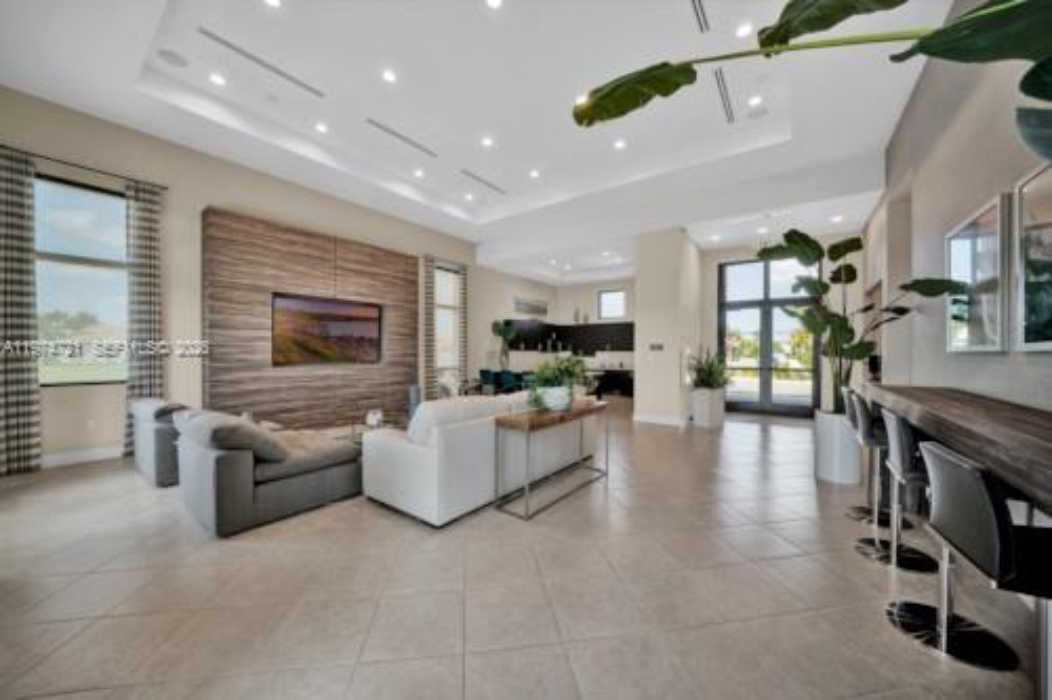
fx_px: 351
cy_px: 350
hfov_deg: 112.6
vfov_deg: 90.0
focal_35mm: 12
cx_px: 526
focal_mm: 12
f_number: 11
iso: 100
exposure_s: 1/5
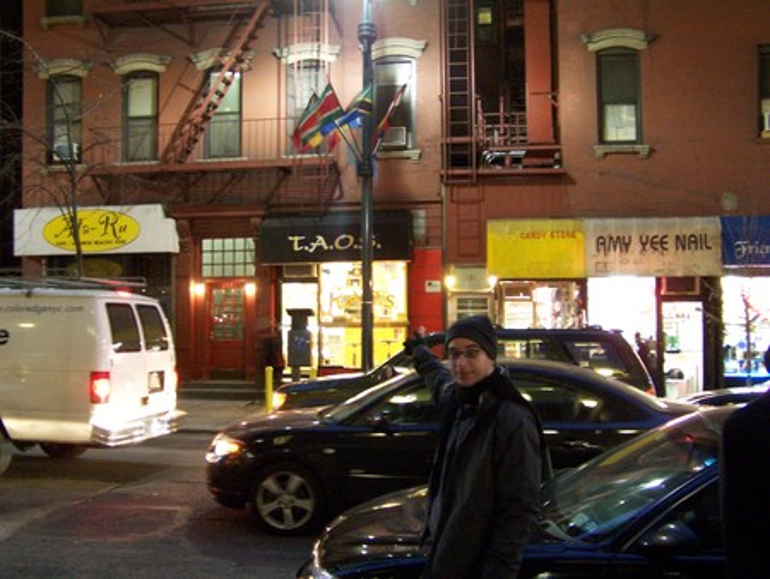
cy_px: 290
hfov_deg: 49.0
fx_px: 846
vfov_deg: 37.8
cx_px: 385
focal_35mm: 38
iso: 400
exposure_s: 1/5
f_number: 2.8
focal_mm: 6.3
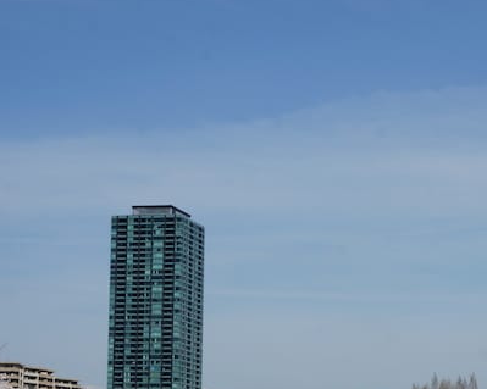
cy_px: 316
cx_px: 449
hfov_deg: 17.2
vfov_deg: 13.9
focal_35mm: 110
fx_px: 1584
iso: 100
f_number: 13
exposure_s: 1/200
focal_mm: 39
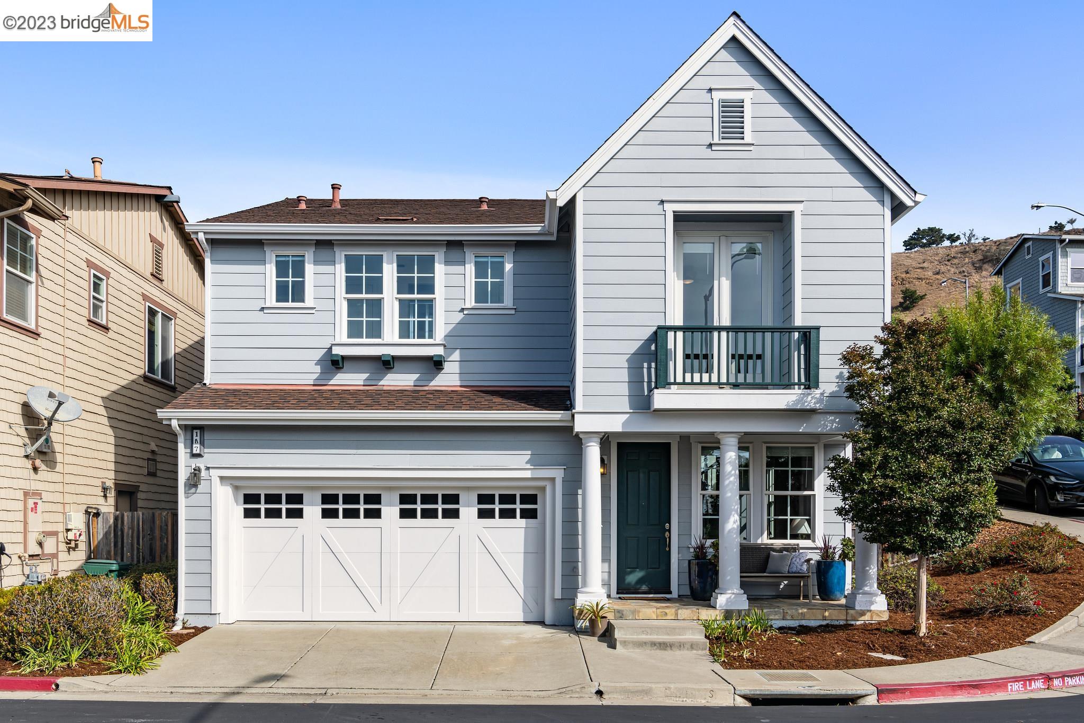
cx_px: 542
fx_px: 933
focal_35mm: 31
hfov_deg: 60.3
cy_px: 362
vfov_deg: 42.3
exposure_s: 1/160
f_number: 16
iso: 64
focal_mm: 31
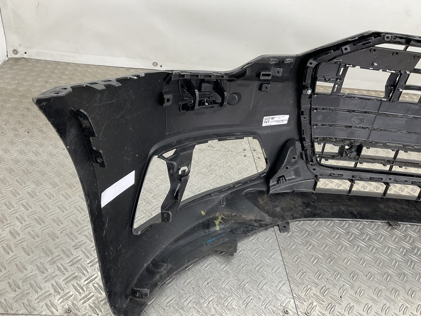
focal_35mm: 30
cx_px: 204
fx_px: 365
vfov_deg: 46.8
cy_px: 159
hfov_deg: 60.0
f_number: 1.8
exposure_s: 1/100
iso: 32
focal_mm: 3
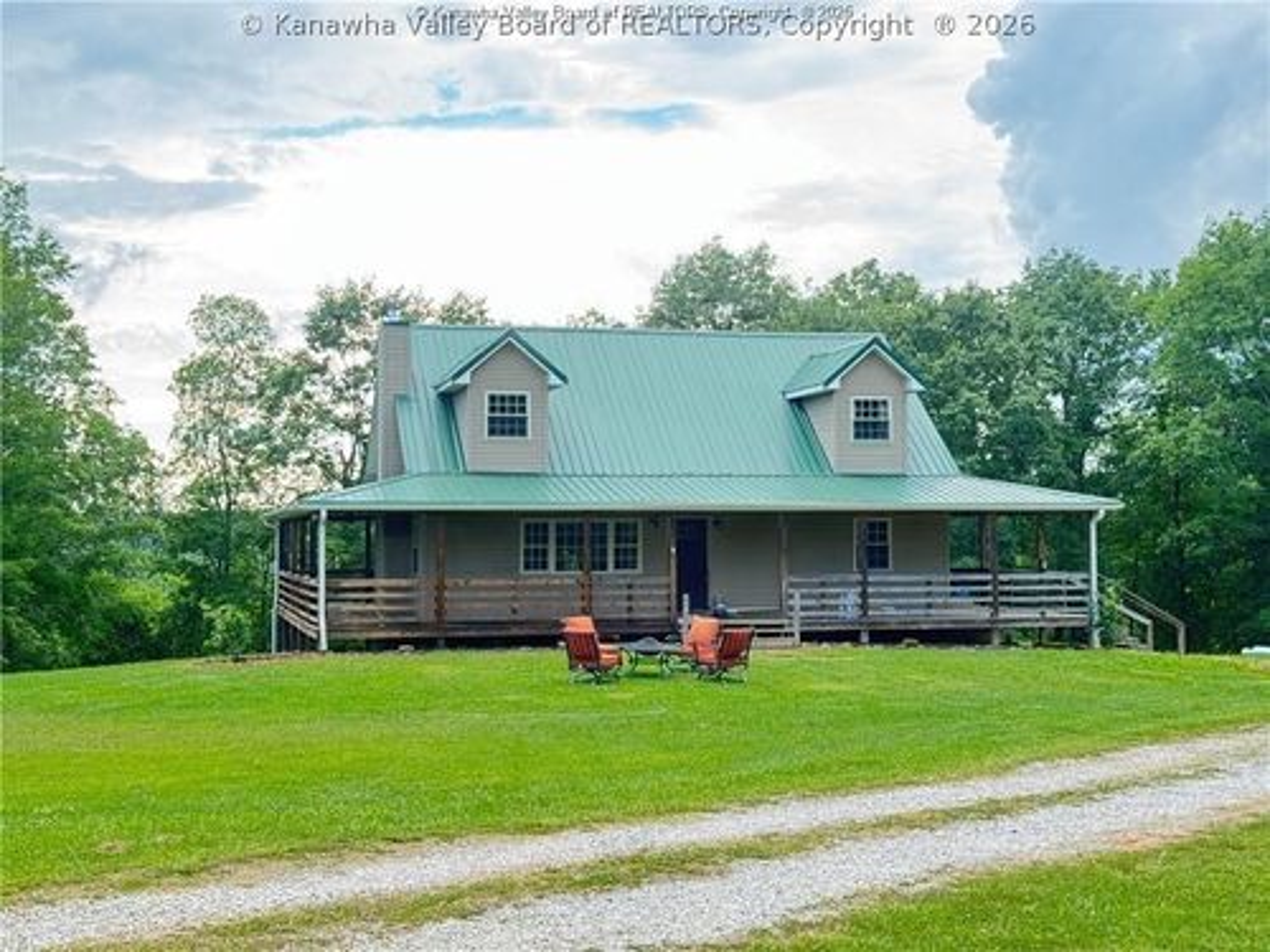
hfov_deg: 39.7
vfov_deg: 30.3
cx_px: 635
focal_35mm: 48
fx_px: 1761
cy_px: 476
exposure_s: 1/128
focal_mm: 6.76
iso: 64
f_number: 1.78
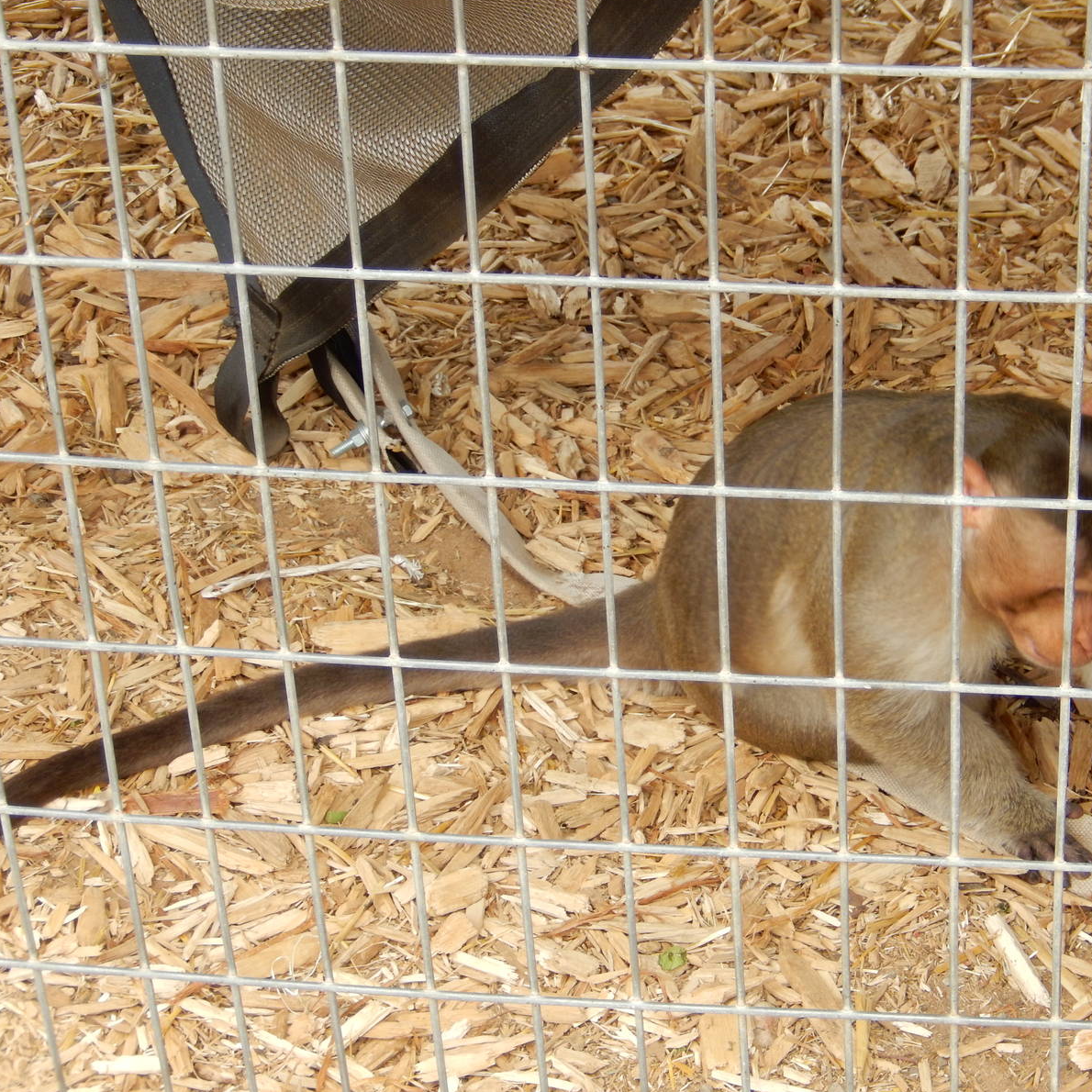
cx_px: 643
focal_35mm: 101
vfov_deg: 17.2
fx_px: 3605
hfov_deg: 17.2
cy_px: 544
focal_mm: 15.2
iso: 125
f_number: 5.1
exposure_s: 1/50
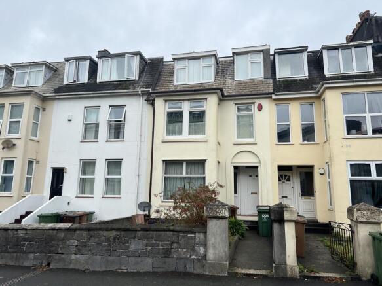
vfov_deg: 53.0
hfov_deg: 67.3
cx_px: 191
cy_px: 143
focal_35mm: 26
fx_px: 287
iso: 50
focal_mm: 5.7
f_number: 1.5
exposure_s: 1/1972
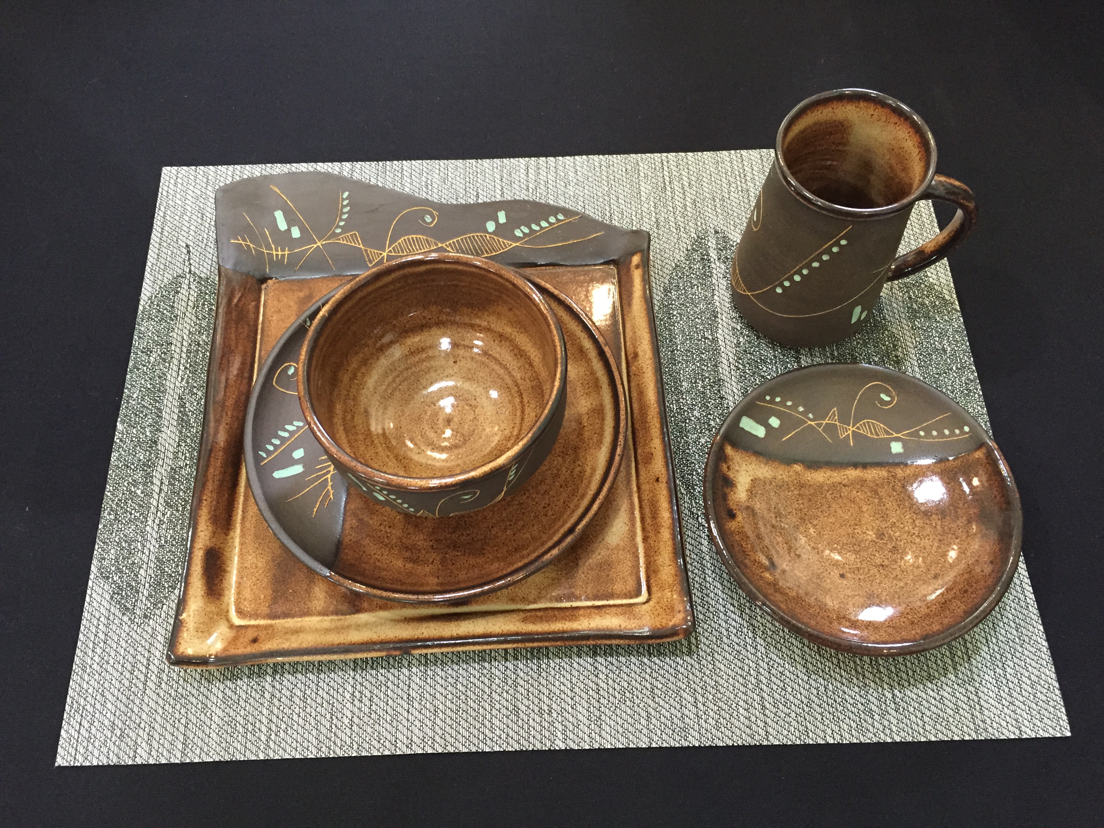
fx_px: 925
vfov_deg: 48.2
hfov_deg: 61.7
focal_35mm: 29
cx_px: 552
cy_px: 414
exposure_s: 1/30
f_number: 2.2
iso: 250
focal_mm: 4.15
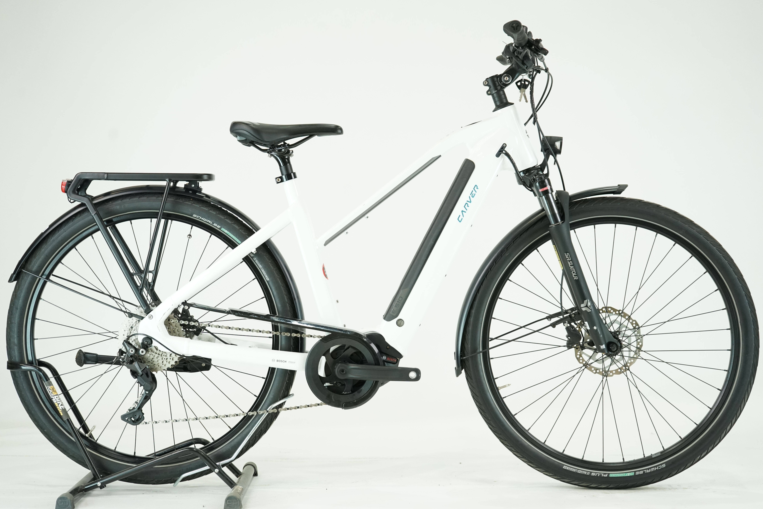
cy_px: 254
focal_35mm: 55
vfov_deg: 24.6
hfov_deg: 36.2
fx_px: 1166
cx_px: 382
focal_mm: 55
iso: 1600
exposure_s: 1/200
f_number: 5
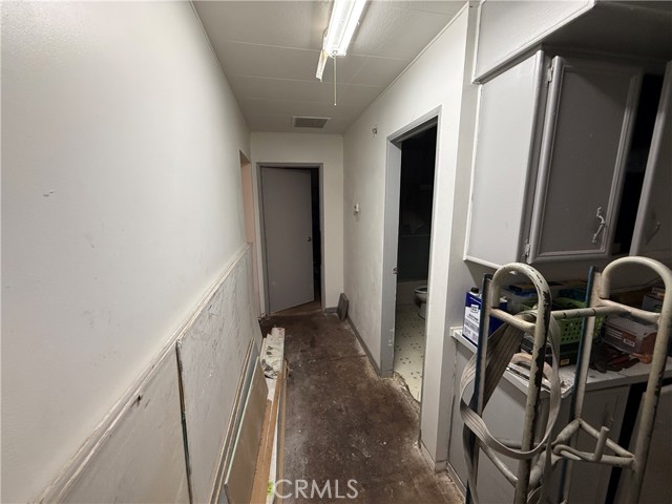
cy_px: 252
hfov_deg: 102.1
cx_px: 336
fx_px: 272
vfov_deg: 85.7
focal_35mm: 14
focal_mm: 2.22
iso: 320
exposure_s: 1/120
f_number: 2.2
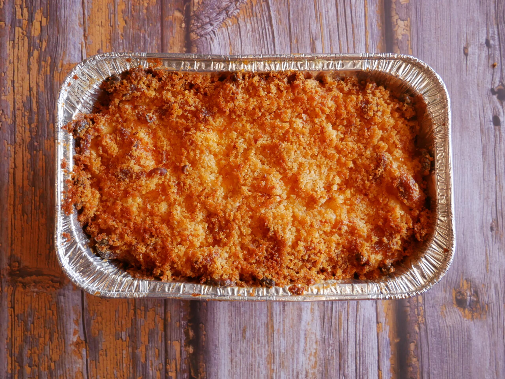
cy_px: 190
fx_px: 671
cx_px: 252
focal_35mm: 46
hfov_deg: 41.2
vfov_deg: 31.5
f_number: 4.3
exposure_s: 1/60
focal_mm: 23
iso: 800
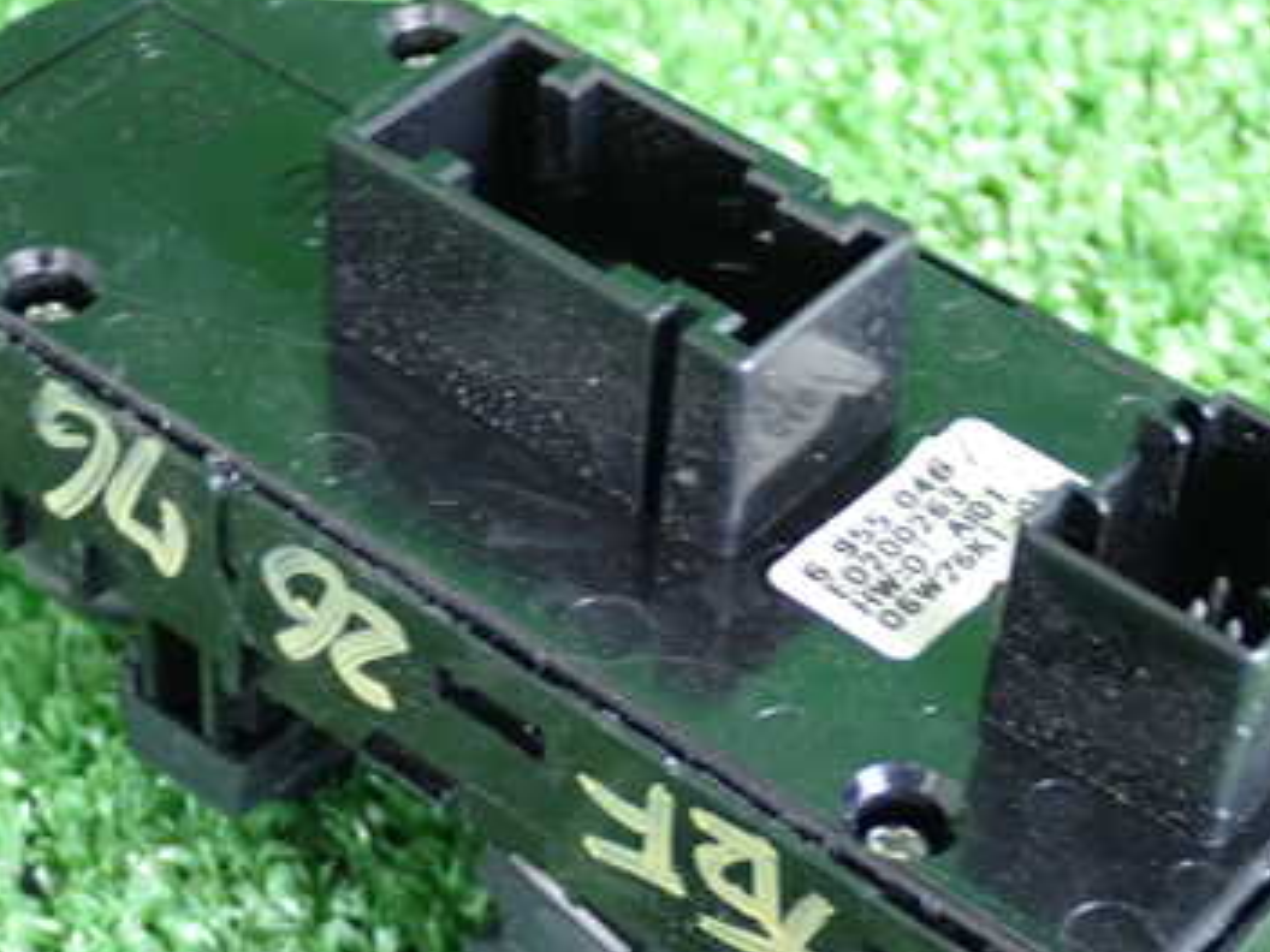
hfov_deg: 19.8
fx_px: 3632
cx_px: 704
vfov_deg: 14.9
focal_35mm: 99
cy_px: 609
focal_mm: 10.35
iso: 800
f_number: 3.5
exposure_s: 1/20
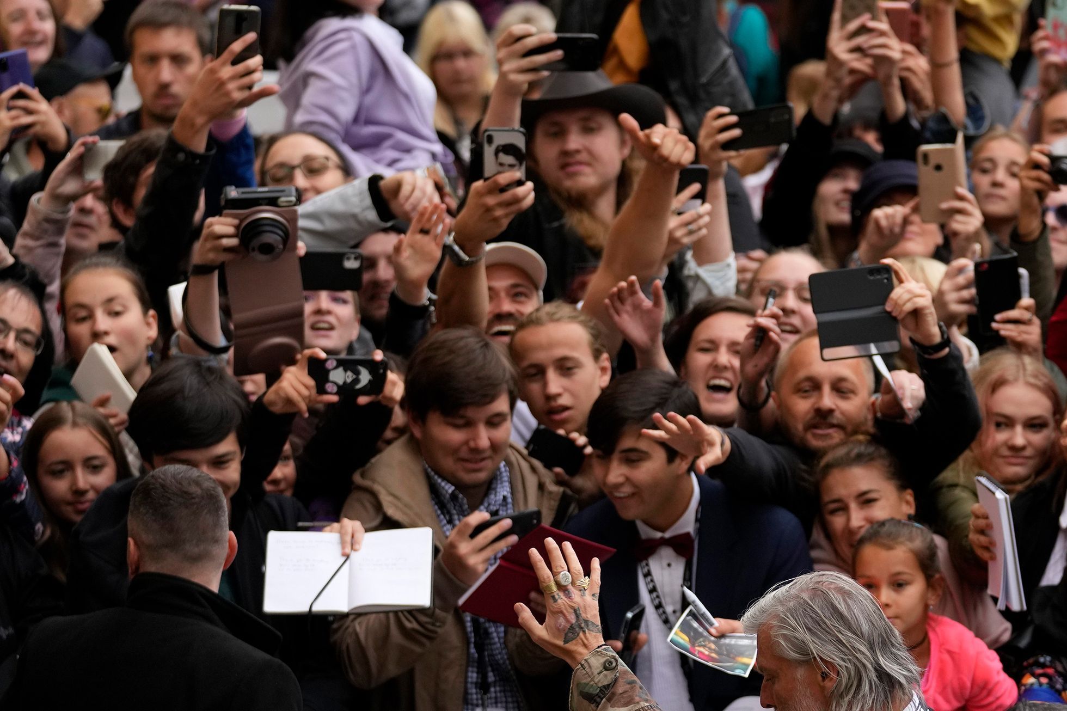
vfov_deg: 10.9
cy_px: 356
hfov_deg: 16.3
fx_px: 3734
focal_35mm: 126
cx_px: 534
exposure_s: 1/3200
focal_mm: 126
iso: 800
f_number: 3.2
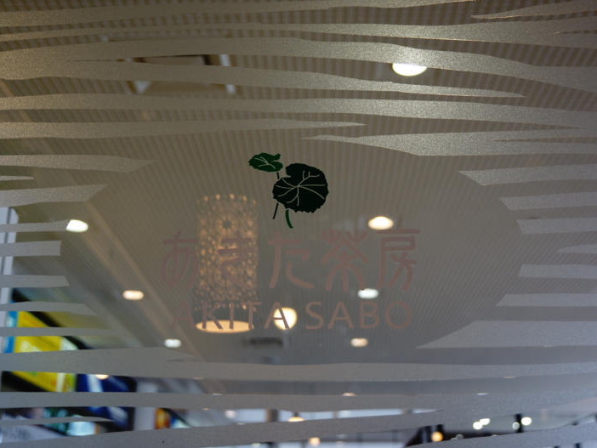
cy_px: 222
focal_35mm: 46
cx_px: 295
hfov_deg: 41.2
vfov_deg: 31.5
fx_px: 794
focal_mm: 28
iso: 250
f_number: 4.5
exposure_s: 1/60
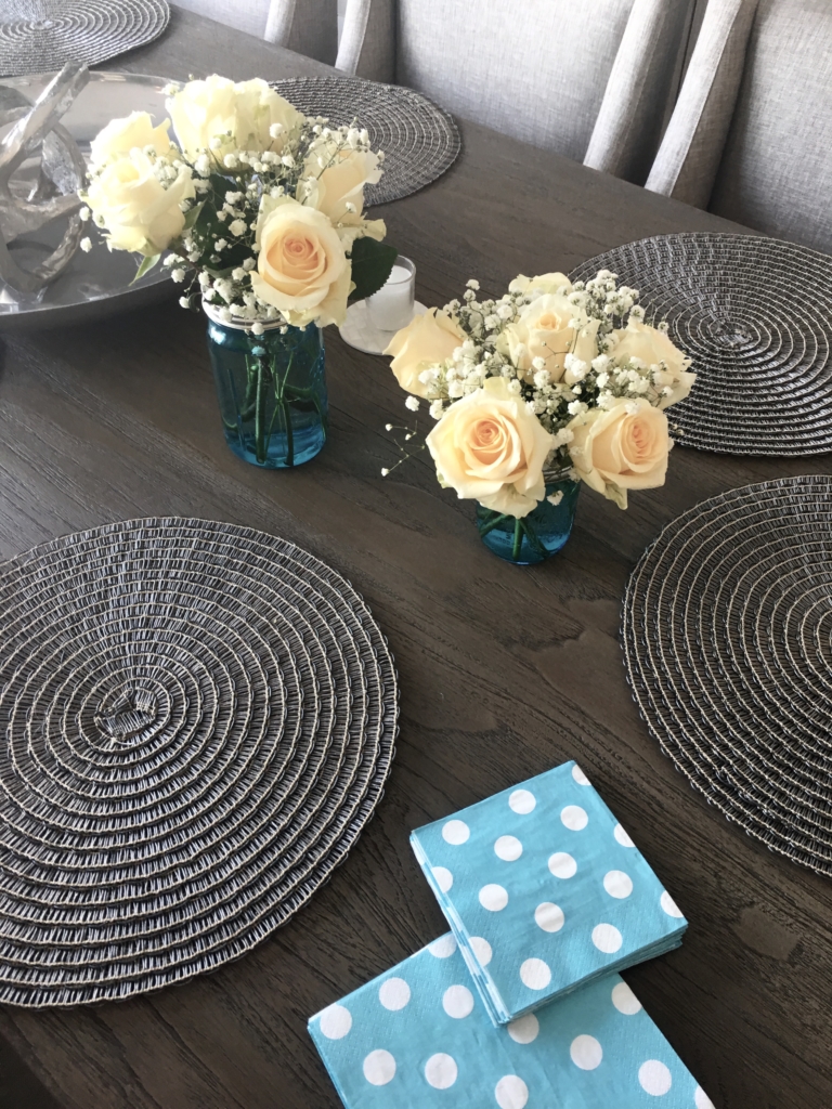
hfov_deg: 48.2
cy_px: 554
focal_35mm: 29
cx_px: 416
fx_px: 929
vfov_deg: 61.7
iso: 32
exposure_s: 1/30
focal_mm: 4.15
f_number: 2.2
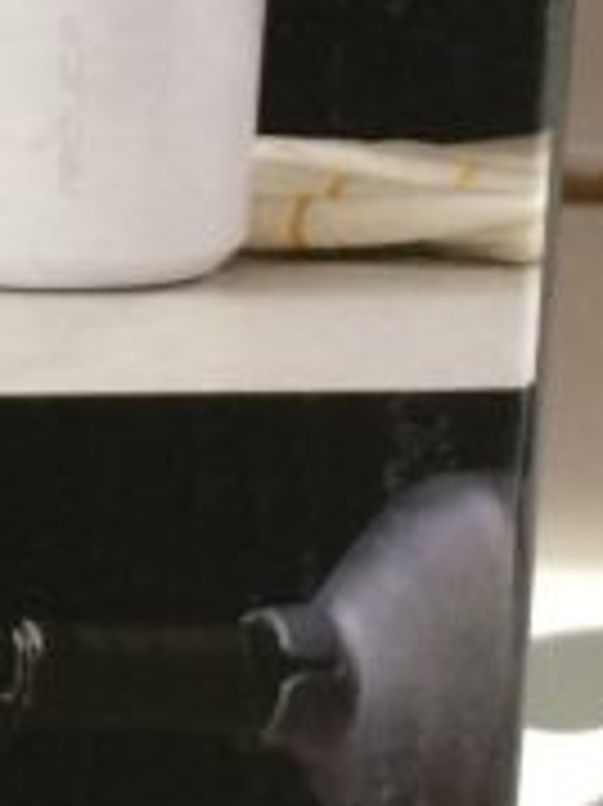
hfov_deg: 8.8
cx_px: -158
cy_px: -315
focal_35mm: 166
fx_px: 3860
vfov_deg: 11.5
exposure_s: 1/30
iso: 160
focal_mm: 4.15
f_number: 2.2
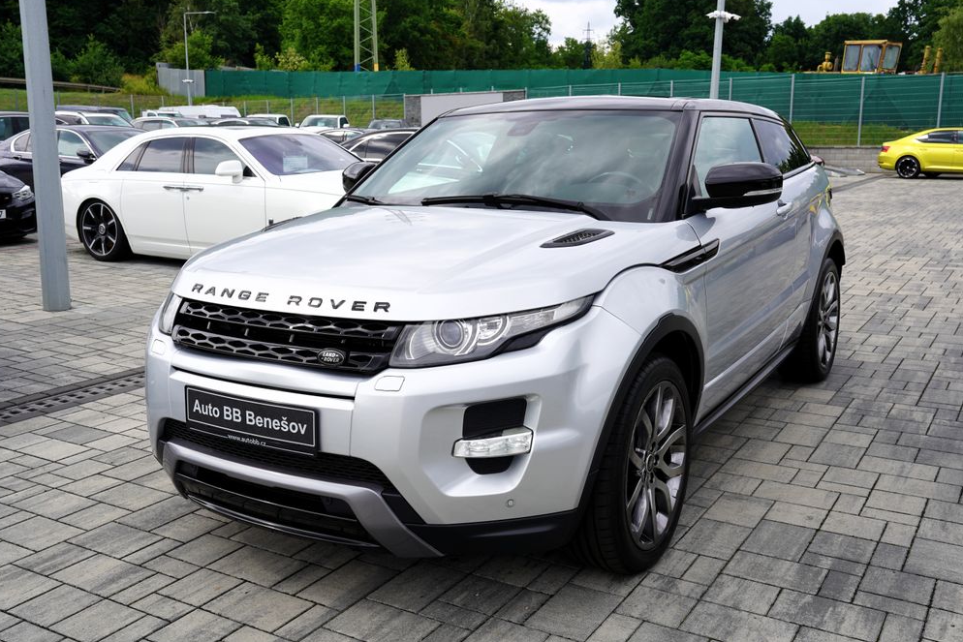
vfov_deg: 38.9
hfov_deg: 55.8
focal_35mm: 34
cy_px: 316
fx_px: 910
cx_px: 484
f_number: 9
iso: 100
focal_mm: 33
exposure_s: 1/125
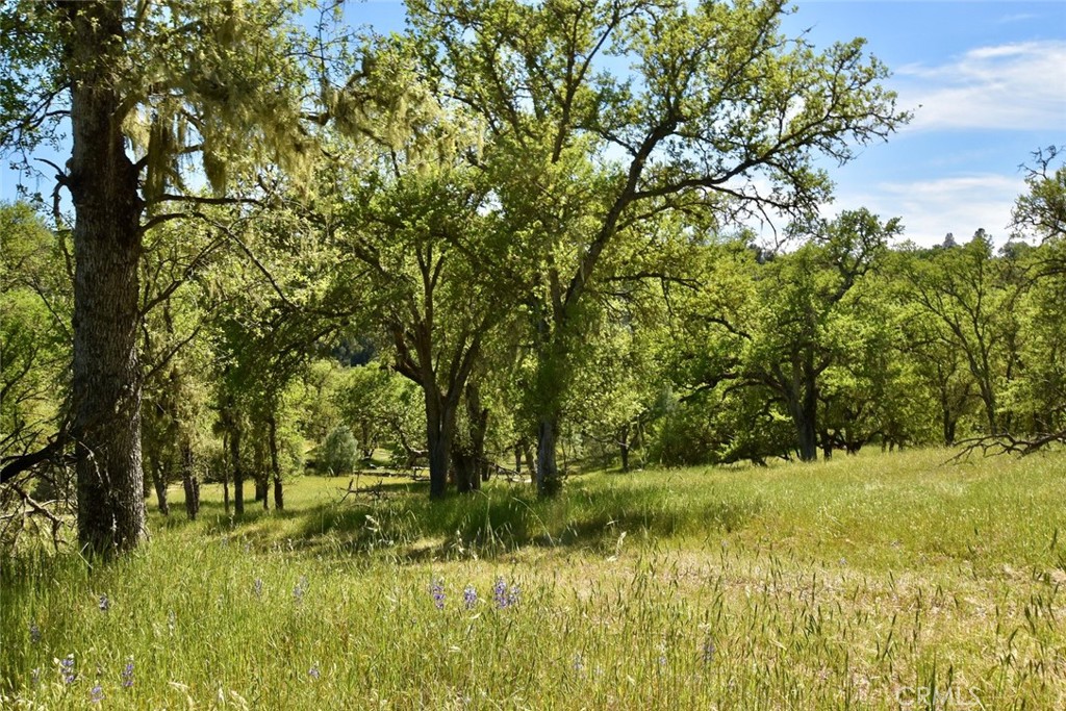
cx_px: 533
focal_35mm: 30
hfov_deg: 61.9
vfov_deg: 43.6
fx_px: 888
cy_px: 356
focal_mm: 20
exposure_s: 1/400
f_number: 11
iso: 400
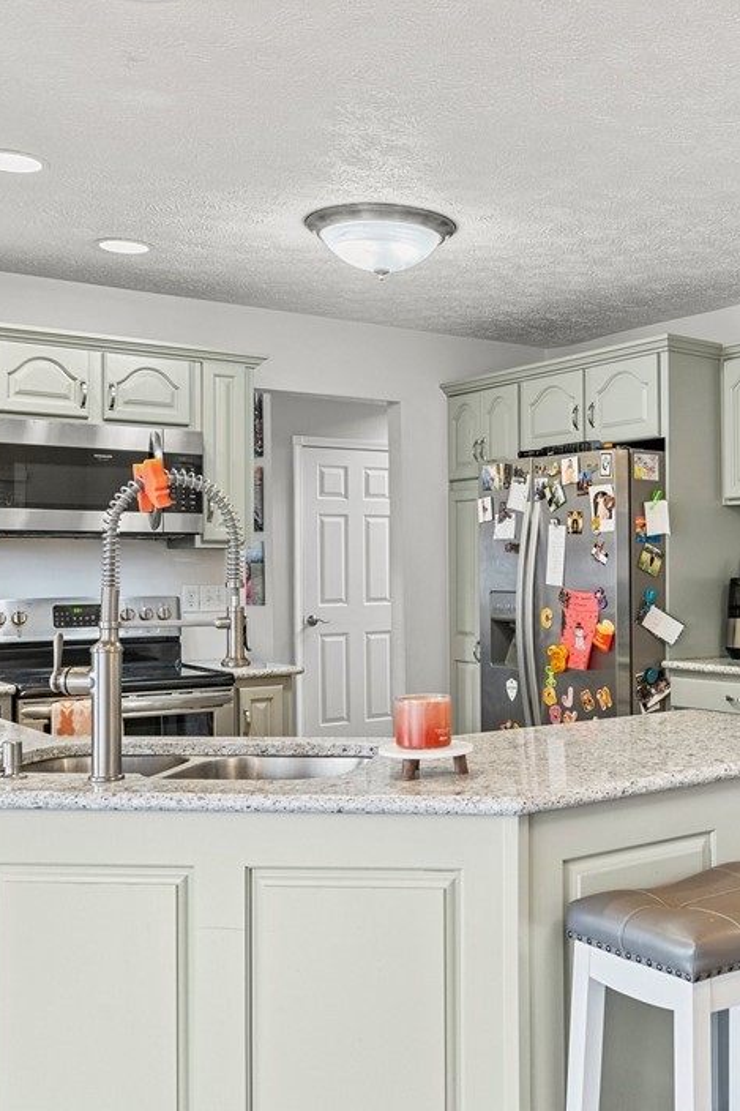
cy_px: 558
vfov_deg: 51.9
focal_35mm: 37
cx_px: 589
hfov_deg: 34.8
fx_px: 1141
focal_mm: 24
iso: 2000
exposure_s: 1/6
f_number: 7.1
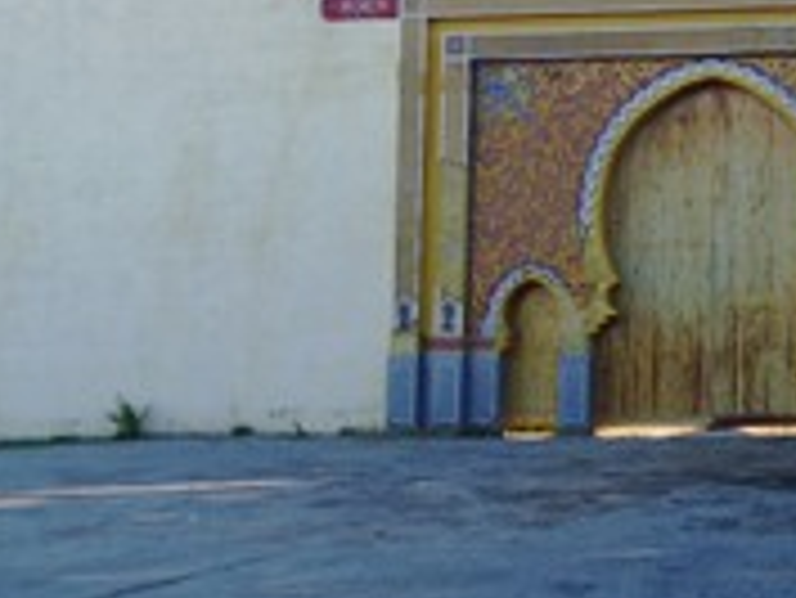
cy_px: 121
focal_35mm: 70
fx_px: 1611
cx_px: 729
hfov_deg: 26.7
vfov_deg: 20.8
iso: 80
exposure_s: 1/245
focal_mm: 5.6
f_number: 3.3
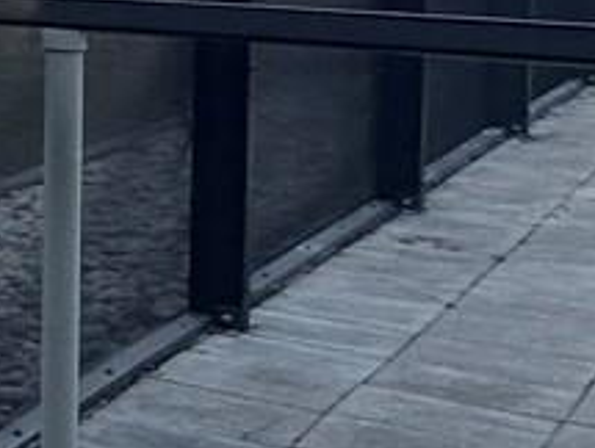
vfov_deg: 13.8
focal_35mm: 104
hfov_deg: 11.1
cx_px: -1218
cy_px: -124
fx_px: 1791
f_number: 2.2
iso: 40
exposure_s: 1/99
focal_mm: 2.22
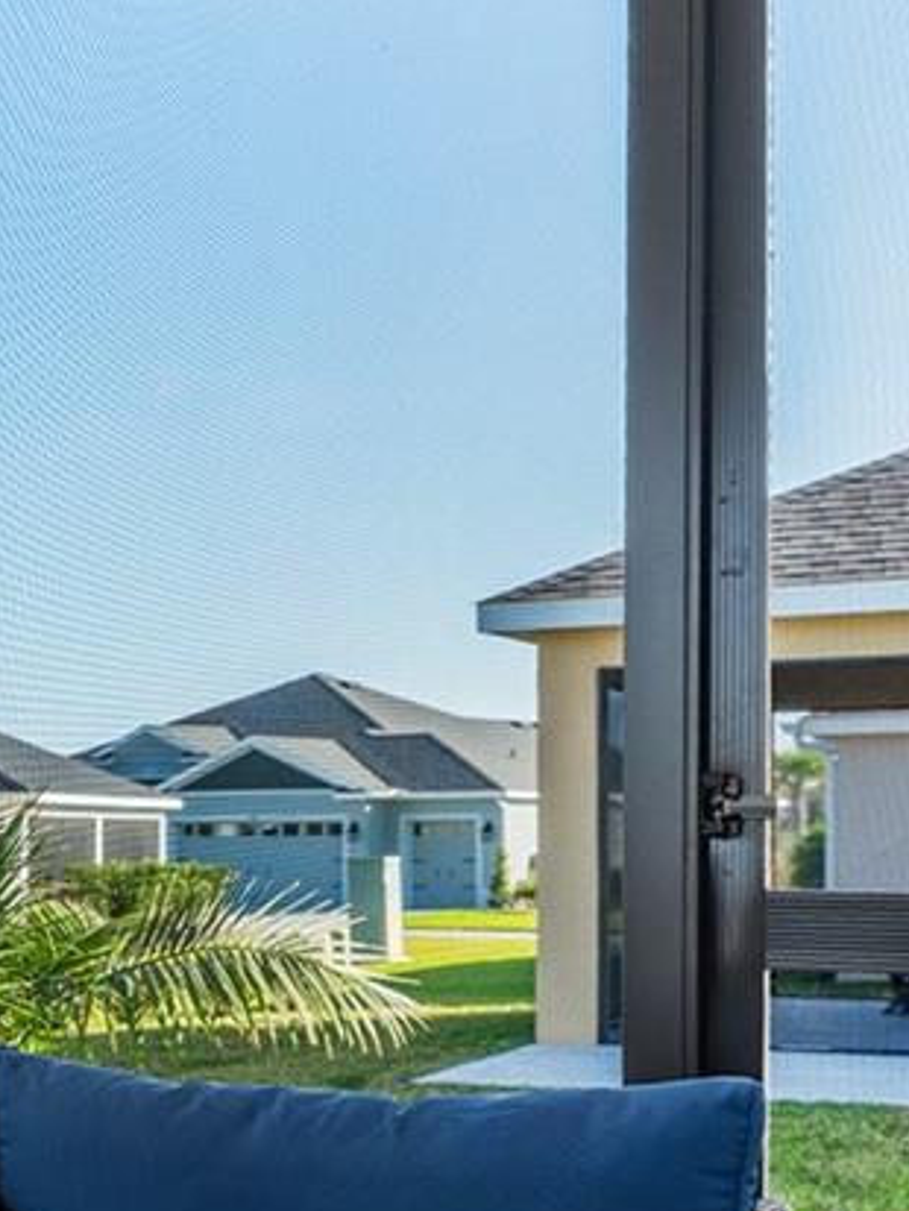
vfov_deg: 28.6
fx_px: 2345
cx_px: -1015
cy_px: 894
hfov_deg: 16.0
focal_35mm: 67
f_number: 6.3
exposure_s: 1/40
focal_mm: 18
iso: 100
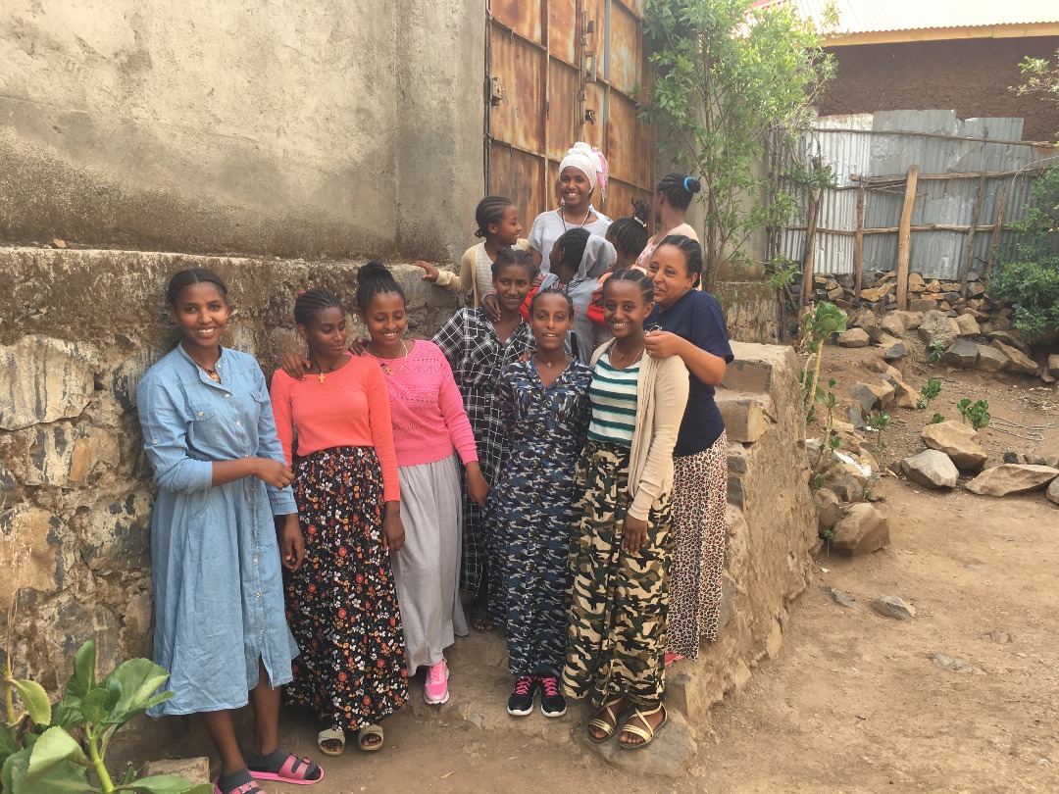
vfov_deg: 48.2
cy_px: 397
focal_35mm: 29
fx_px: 887
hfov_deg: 61.7
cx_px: 530
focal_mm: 4.15
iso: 25
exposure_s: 1/273
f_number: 2.2
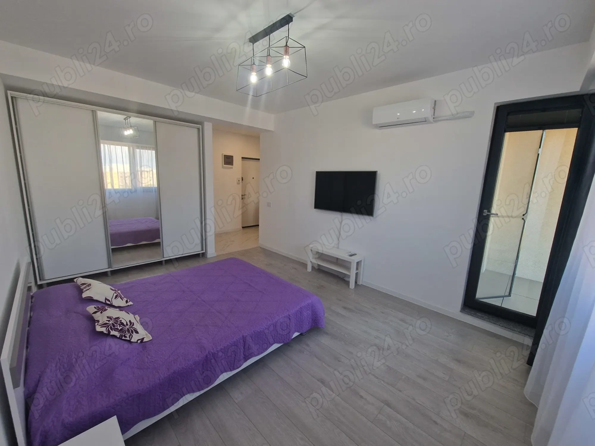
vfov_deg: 89.9
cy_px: 223
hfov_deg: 106.2
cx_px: 298
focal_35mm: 13
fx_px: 223
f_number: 2.2
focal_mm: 2.2
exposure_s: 1/100
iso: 100
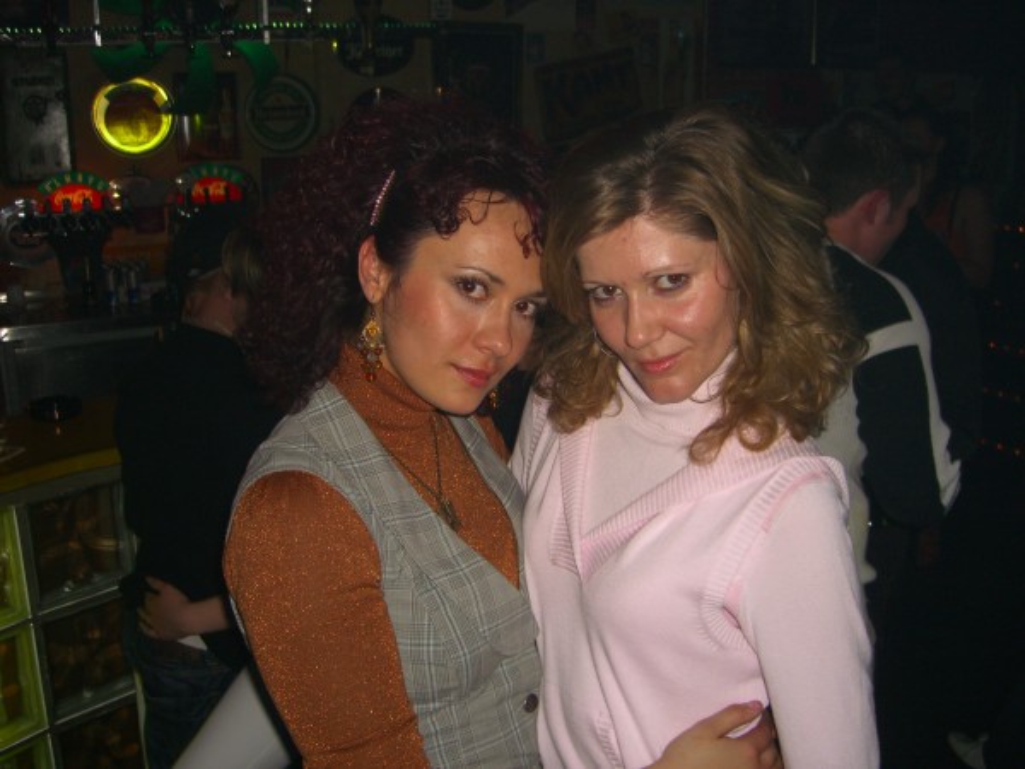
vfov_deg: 37.7
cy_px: 384
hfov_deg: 49.0
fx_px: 1125
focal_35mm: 38
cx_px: 512
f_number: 2.8
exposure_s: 1/60
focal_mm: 7.9
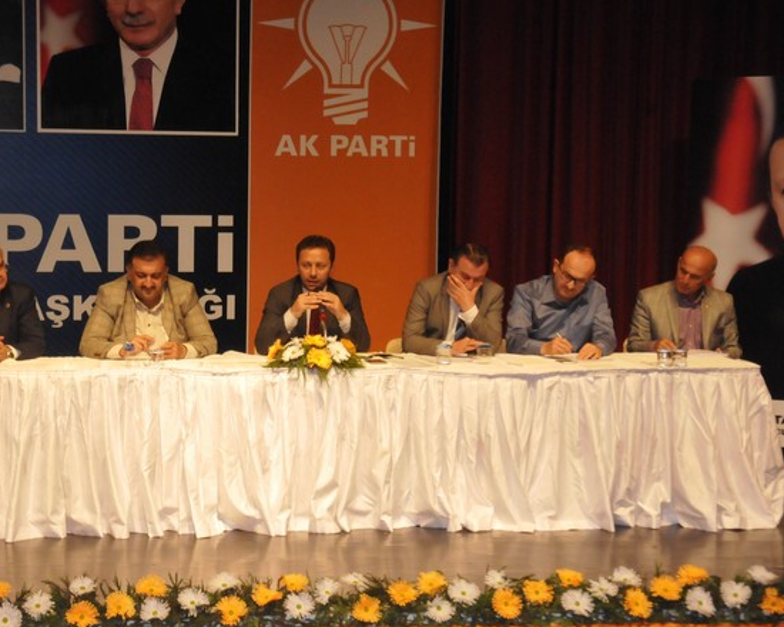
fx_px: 2065
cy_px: 311
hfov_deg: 21.5
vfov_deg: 17.3
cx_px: 312
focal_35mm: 89
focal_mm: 52
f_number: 5.6
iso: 3200
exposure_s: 1/60
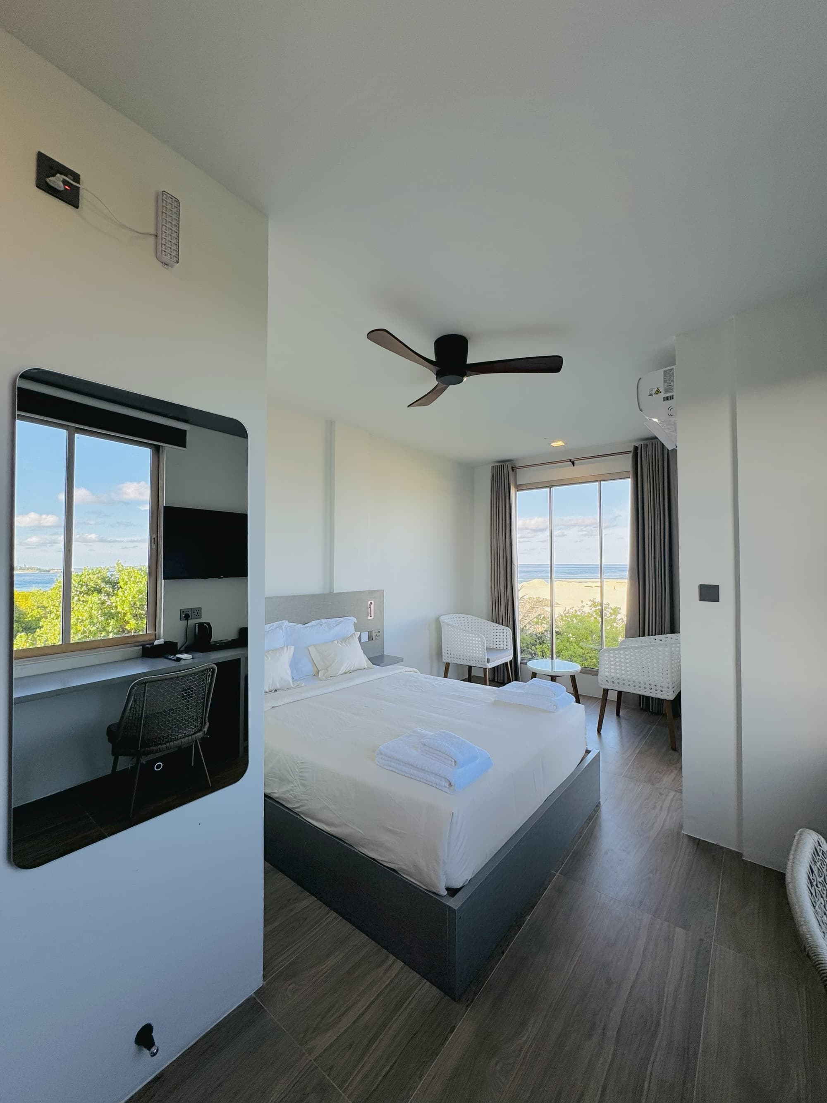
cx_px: 414
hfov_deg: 85.7
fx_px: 446
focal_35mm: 14
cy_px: 552
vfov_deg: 102.1
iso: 40
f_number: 2.2
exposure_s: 1/248
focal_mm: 2.22
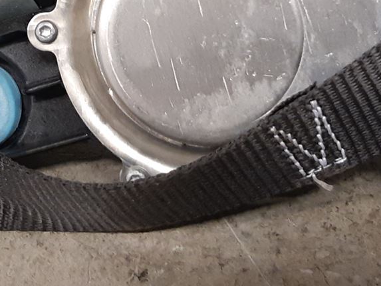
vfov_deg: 15.6
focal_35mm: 93
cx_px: 144
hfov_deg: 21.1
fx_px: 1023
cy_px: -2
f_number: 1.7
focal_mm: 3.93
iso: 250
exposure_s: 1/50
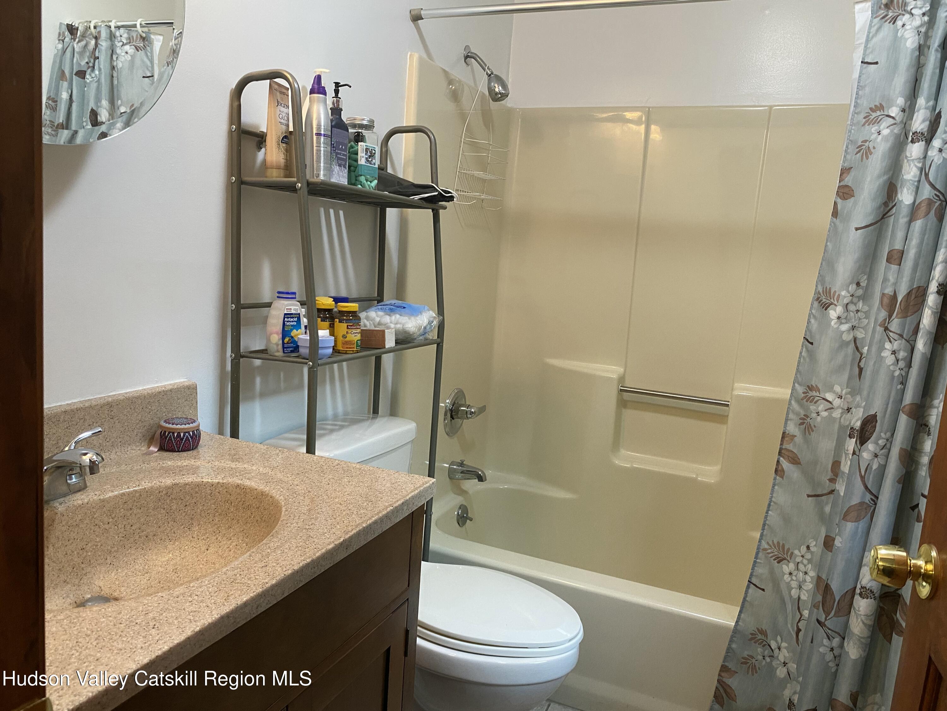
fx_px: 711
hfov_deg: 67.3
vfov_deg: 53.1
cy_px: 356
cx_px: 474
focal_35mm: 26
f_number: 1.8
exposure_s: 1/60
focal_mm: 4.25
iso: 160
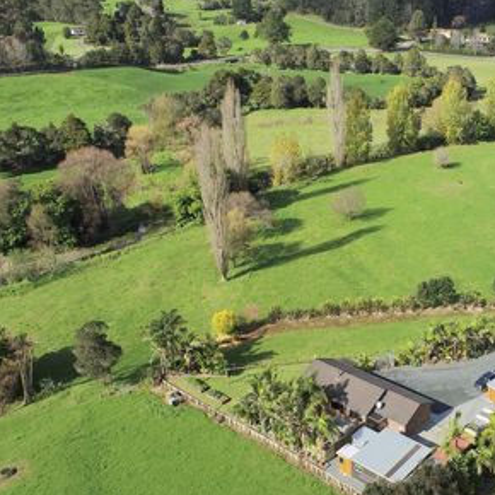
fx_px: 534
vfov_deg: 49.7
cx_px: 304
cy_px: 262
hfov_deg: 49.3
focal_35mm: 33
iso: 100
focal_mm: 8.8
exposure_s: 1/640
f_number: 6.3
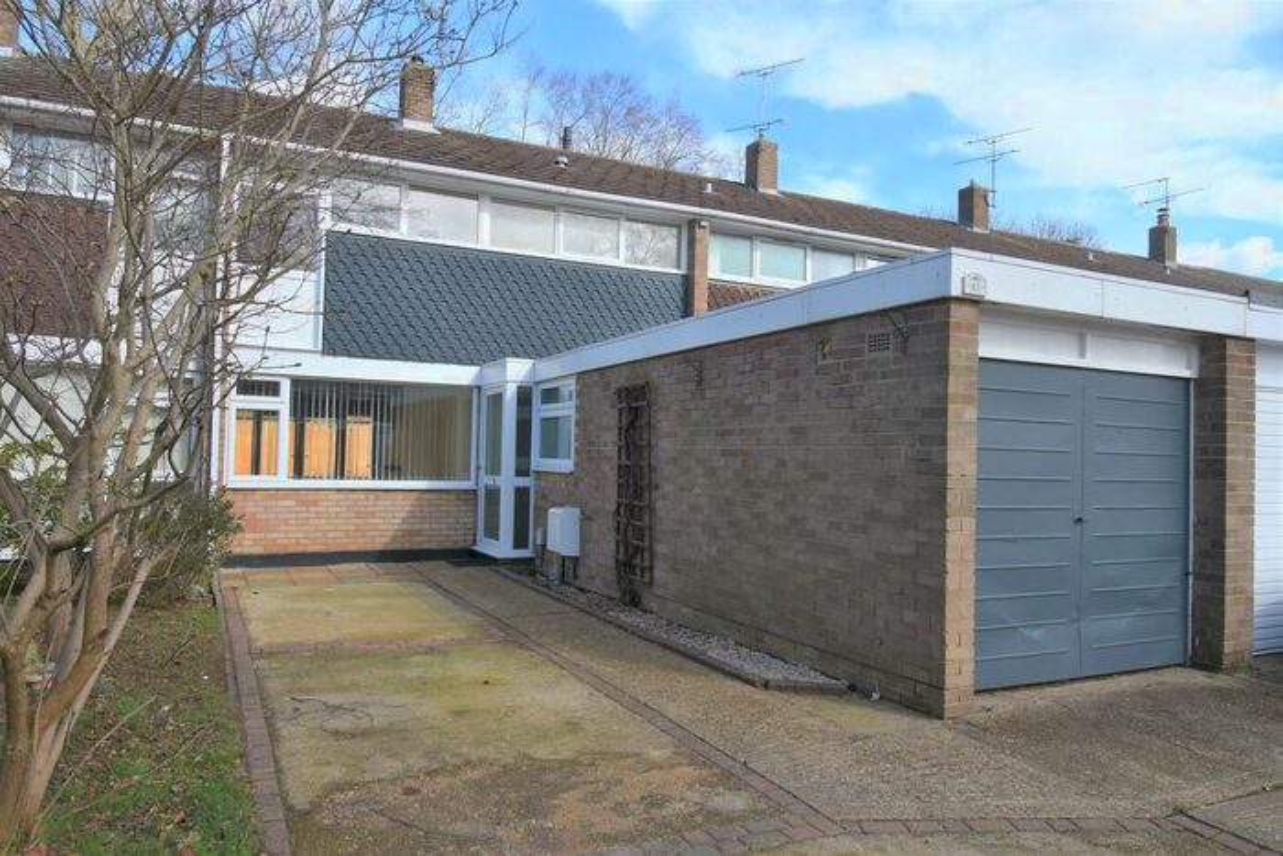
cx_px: 642
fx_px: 855
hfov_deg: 73.7
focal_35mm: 24
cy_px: 428
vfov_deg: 53.2
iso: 125
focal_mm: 16
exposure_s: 1/250
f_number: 8
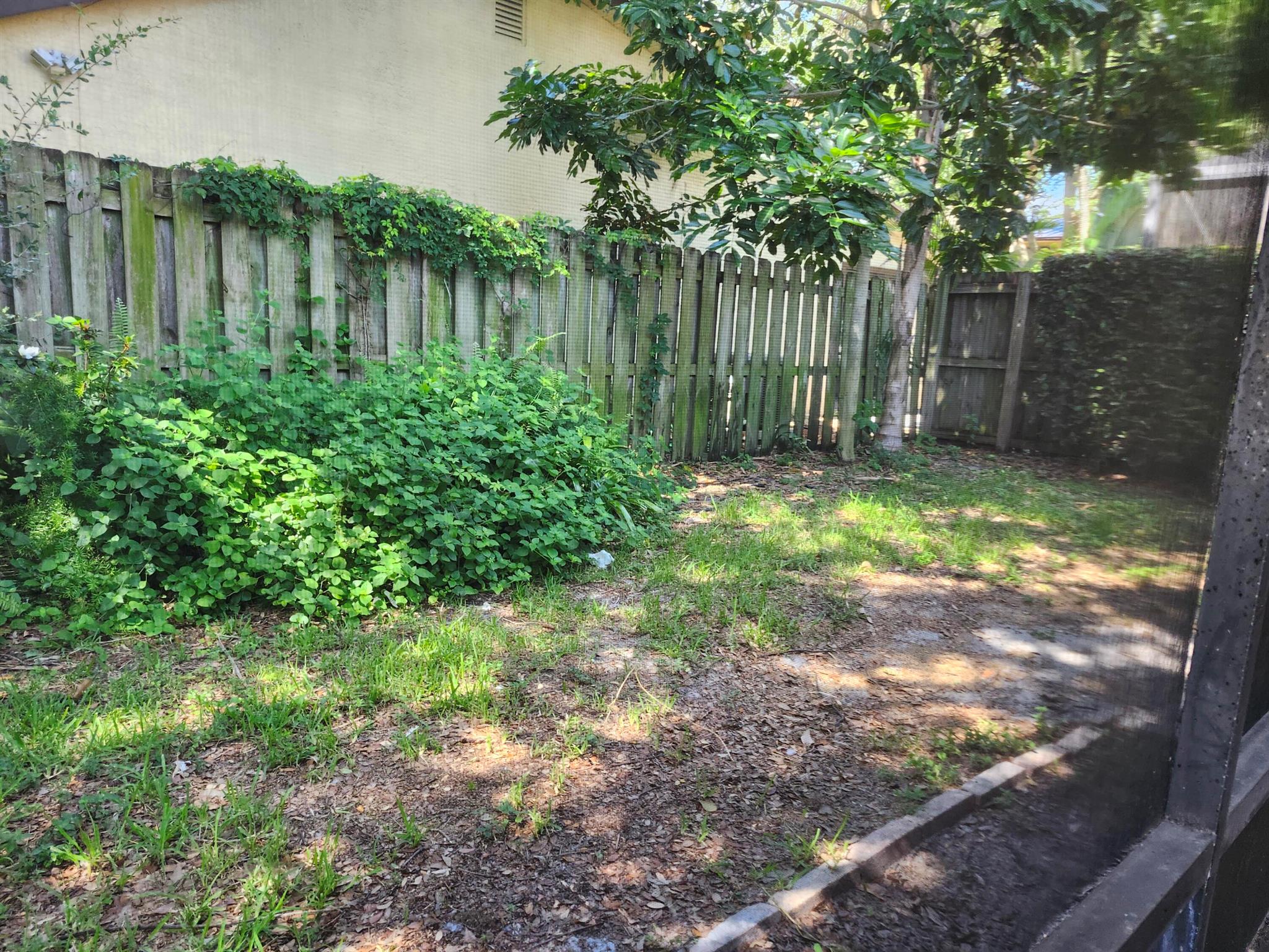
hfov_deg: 73.9
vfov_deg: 58.9
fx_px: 843
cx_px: 634
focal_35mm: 23
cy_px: 476
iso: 200
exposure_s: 1/180
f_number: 1.8
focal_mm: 5.54
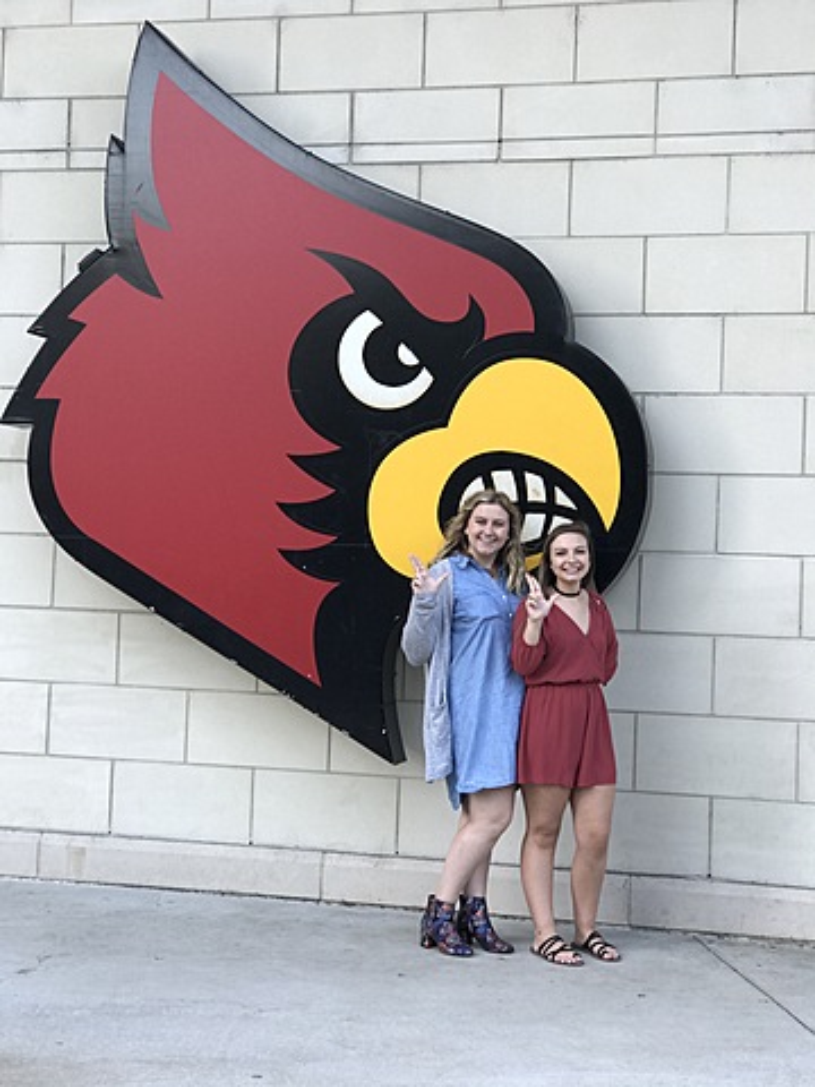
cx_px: 408
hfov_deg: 25.7
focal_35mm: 57
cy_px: 544
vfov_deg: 33.8
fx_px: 1789
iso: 25
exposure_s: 1/60
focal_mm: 6.6
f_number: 2.8
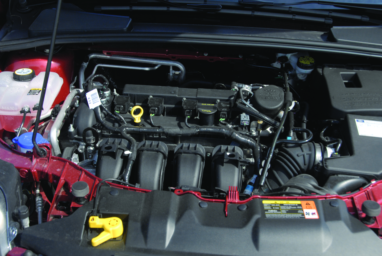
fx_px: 510
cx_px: 191
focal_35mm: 48
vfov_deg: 28.2
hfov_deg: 41.1
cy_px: 128
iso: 400
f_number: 8
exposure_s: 1/125
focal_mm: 32
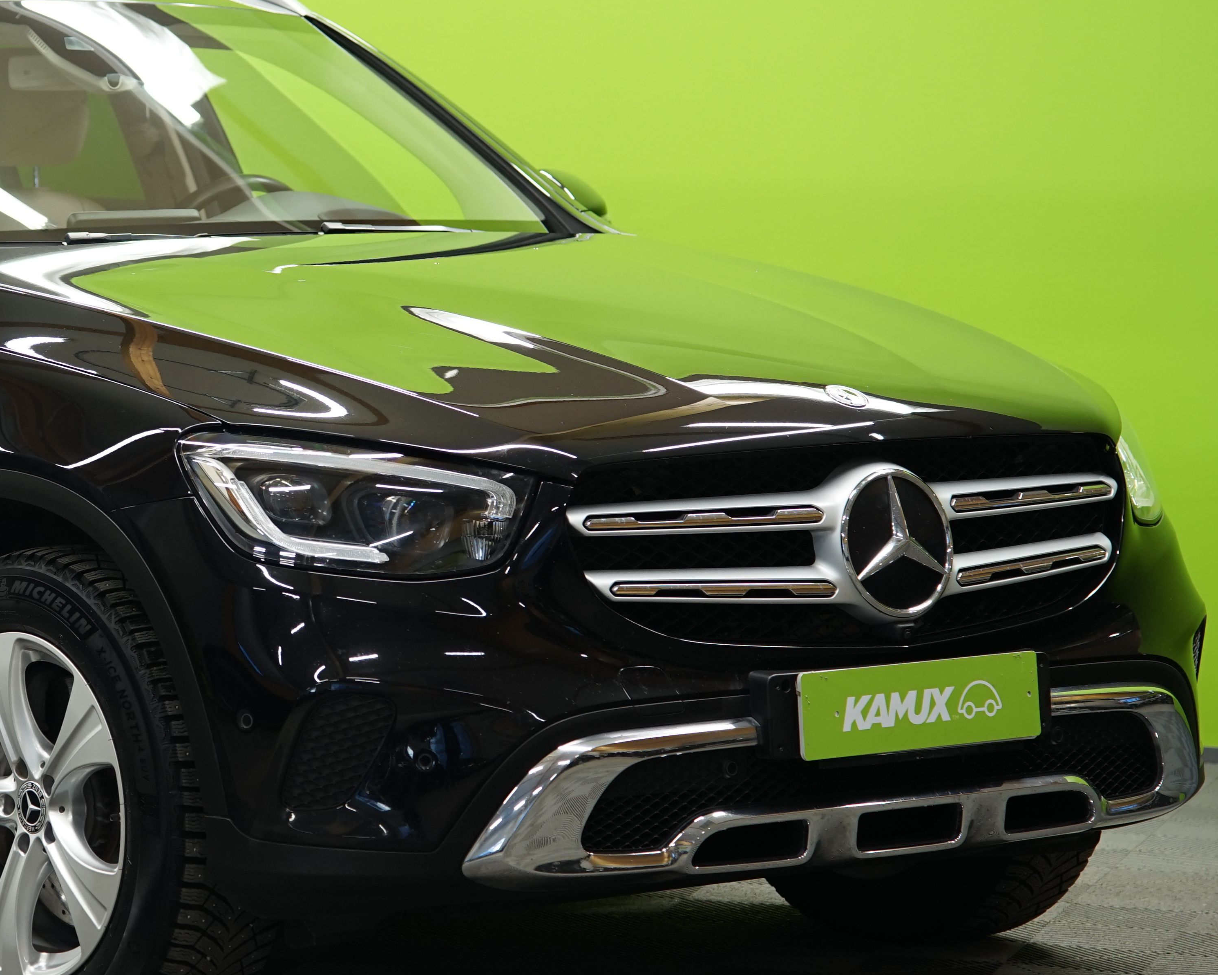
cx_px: 146
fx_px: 4903
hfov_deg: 14.0
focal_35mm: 136
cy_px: 396
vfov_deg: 11.3
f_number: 3.5
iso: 500
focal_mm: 72
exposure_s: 1/30
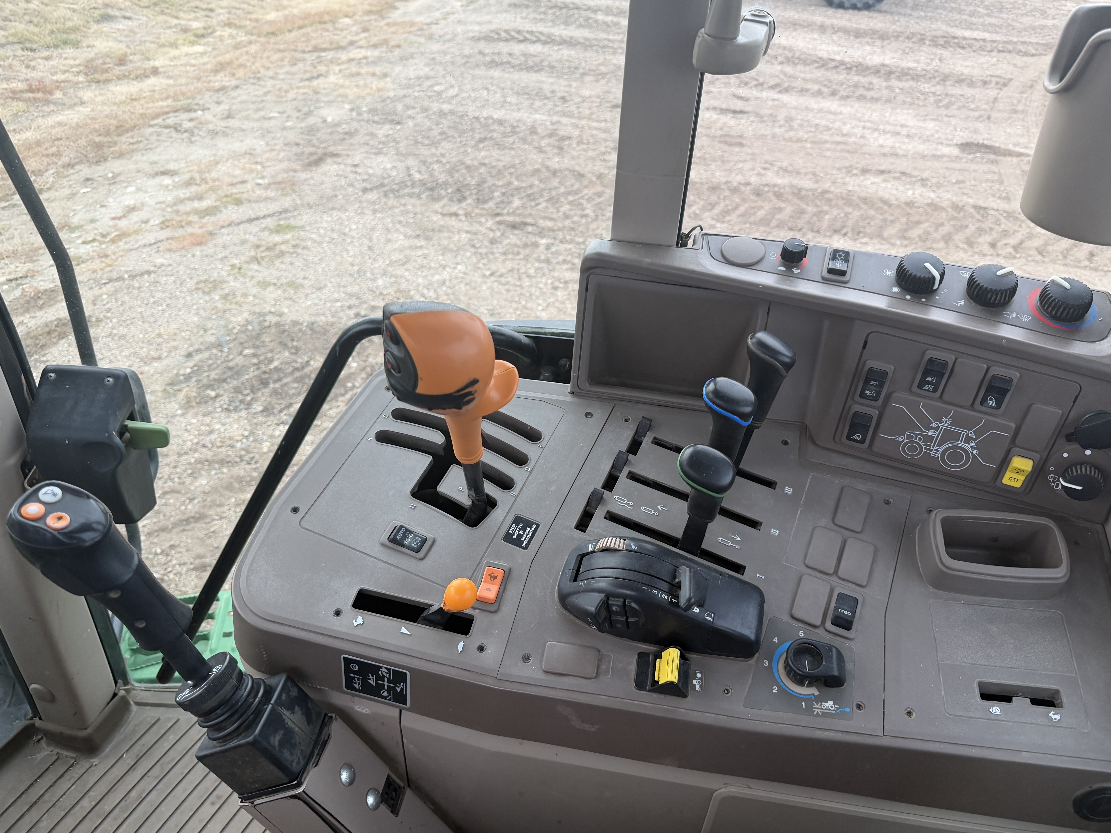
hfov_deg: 69.4
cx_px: 578
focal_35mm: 25
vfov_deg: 54.9
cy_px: 421
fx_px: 802
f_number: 1.78
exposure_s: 1/121
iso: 160
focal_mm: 6.76
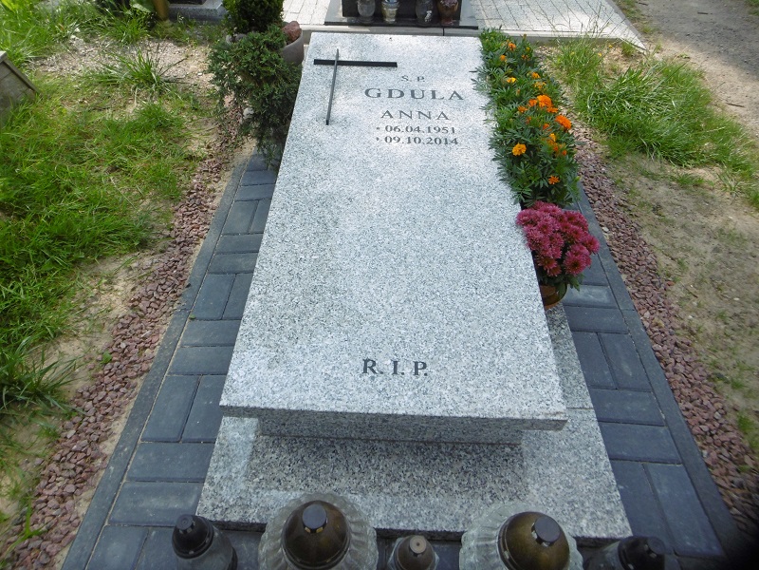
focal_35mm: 24
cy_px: 285
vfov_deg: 56.8
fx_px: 526
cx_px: 380
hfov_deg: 71.6
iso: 100
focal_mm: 4.3
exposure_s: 1/1000
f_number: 3.1
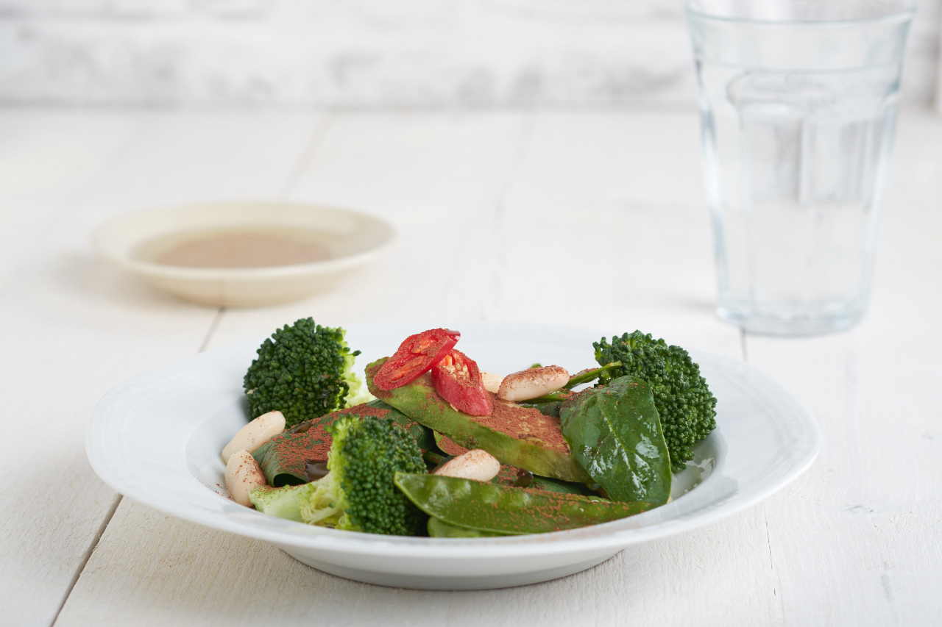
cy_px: 314
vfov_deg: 15.2
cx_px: 471
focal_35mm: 90
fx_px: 2355
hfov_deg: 22.6
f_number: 5.6
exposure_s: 1/180
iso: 200
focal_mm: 60
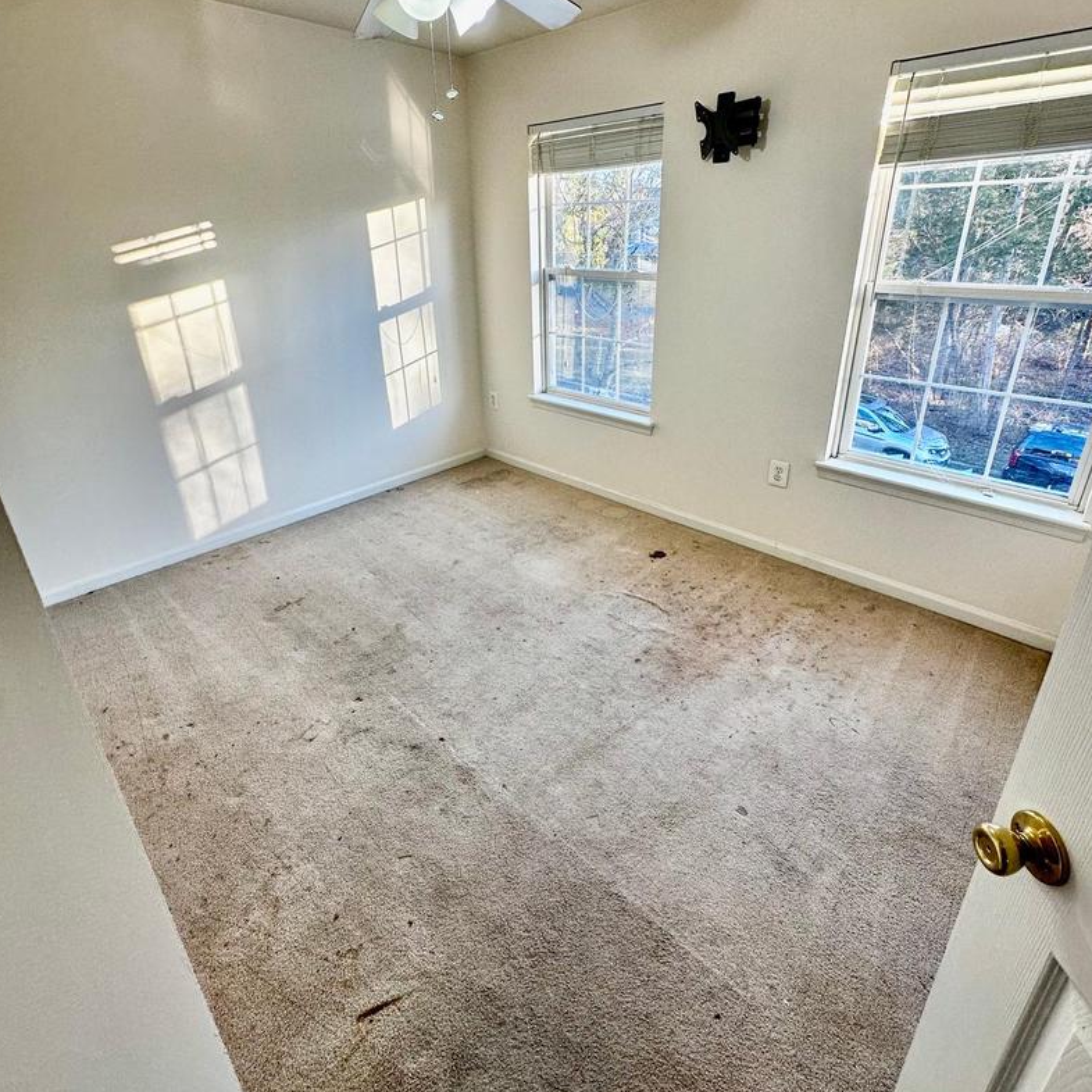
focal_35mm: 17
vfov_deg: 83.6
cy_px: 477
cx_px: 556
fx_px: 607
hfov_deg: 84.0
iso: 100
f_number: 2.2
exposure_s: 1/120
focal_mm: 2.22
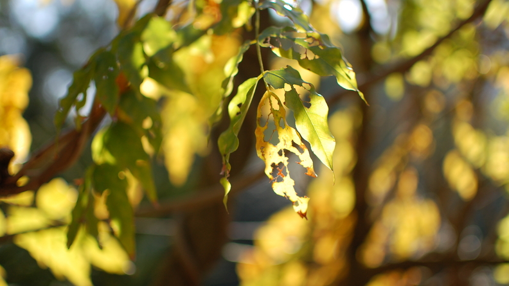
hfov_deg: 37.5
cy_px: 150
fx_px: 749
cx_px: 256
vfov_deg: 21.6
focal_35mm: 56
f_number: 1.8
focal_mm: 35
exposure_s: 1/2500
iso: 200
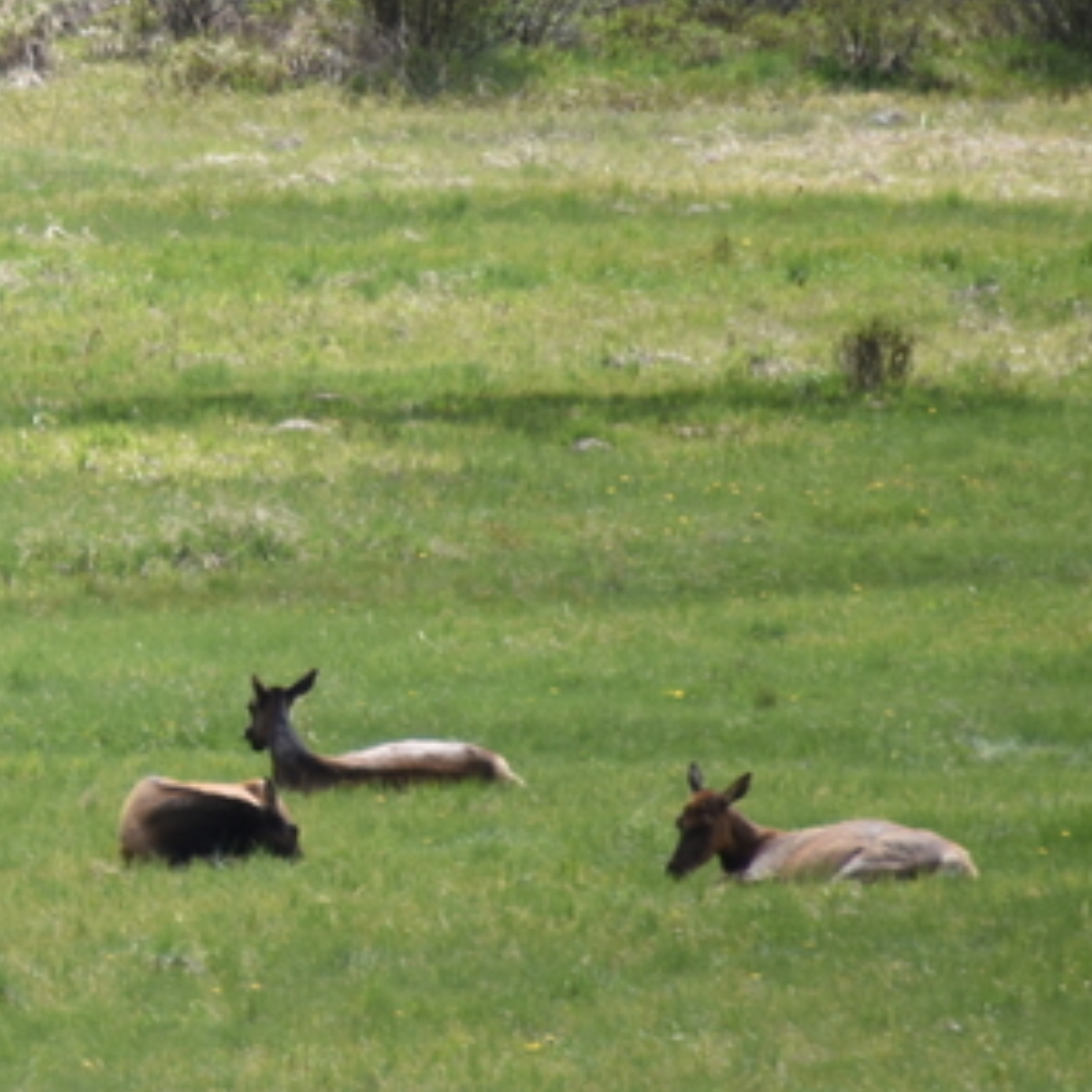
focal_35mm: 1110
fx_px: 39616
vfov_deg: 1.6
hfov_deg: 1.6
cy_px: -126
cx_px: -936
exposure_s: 1/640
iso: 200
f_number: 5.6
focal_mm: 300
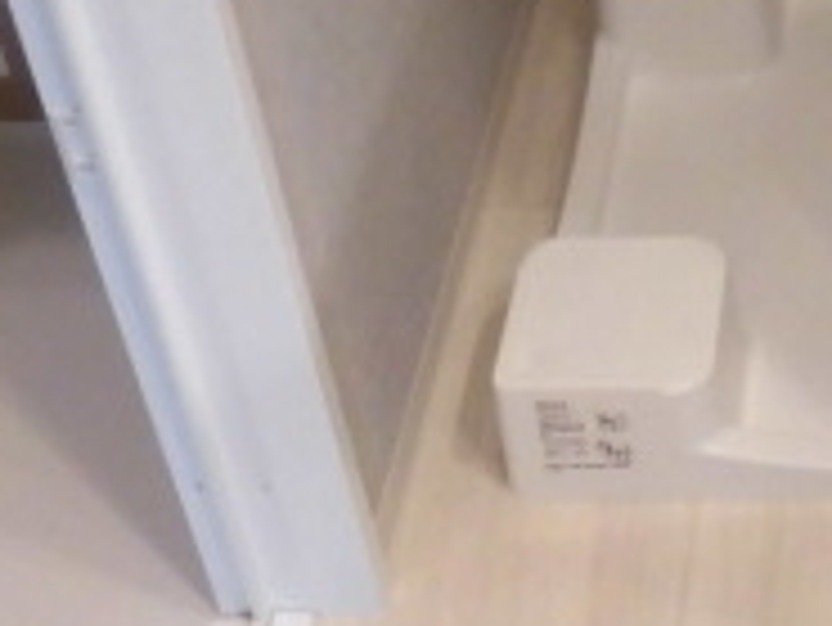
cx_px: 904
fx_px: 1996
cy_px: -176
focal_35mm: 83
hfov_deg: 22.3
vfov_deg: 16.8
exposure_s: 1/30
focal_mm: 4.3
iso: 400
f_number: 3.1
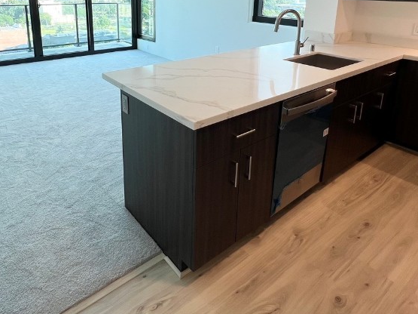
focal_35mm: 24
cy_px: 61
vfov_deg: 52.9
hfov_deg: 71.2
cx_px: 179
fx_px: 290
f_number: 1.8
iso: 32
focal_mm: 1.57
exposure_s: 1/120
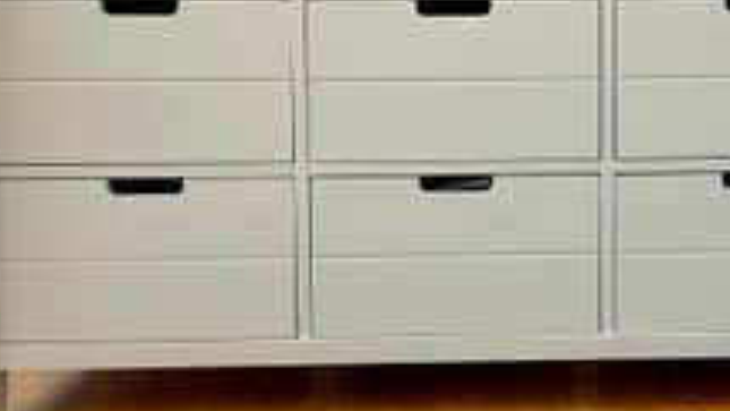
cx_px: 472
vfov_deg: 26.3
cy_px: 124
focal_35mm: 45
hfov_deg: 44.9
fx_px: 871
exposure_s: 1/69
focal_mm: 4.2
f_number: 1.6
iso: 125
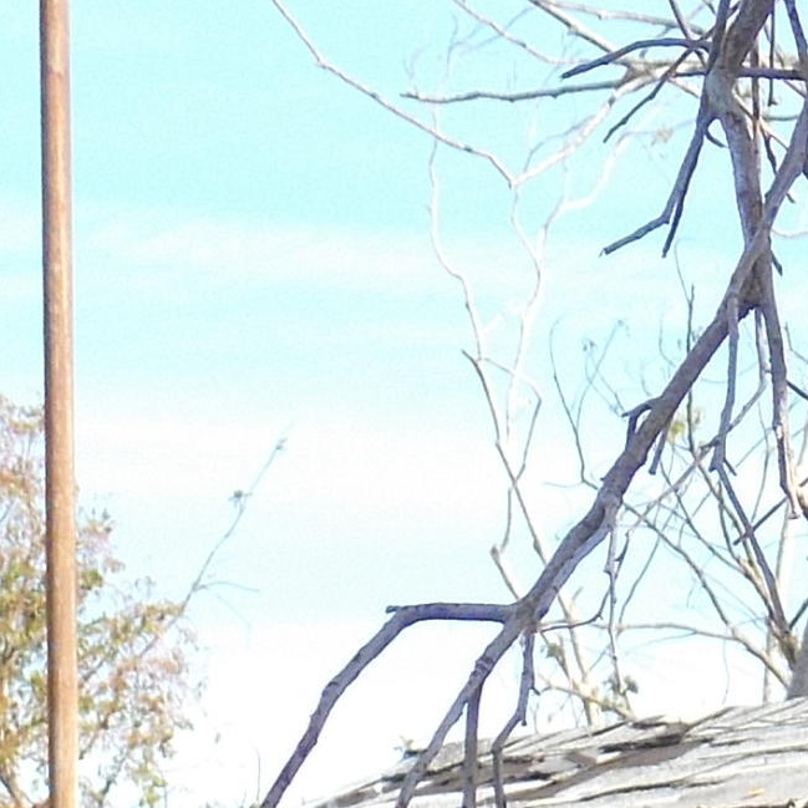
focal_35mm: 482
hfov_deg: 3.6
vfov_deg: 3.6
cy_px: 1382
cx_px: 1348
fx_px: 12729
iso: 125
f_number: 4.8
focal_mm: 20.9
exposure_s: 1/250
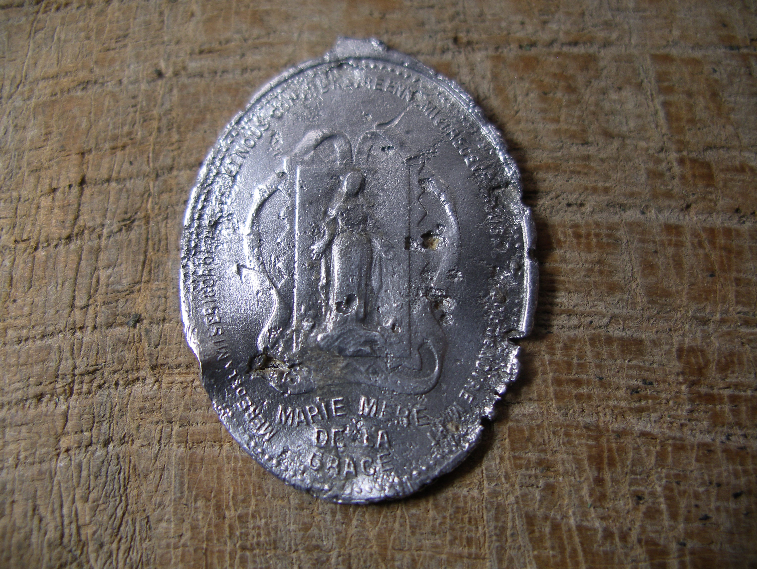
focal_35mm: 37
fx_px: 810
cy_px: 284
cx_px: 378
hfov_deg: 50.1
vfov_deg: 38.7
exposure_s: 1/60
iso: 80
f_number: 2.8
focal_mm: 7.8
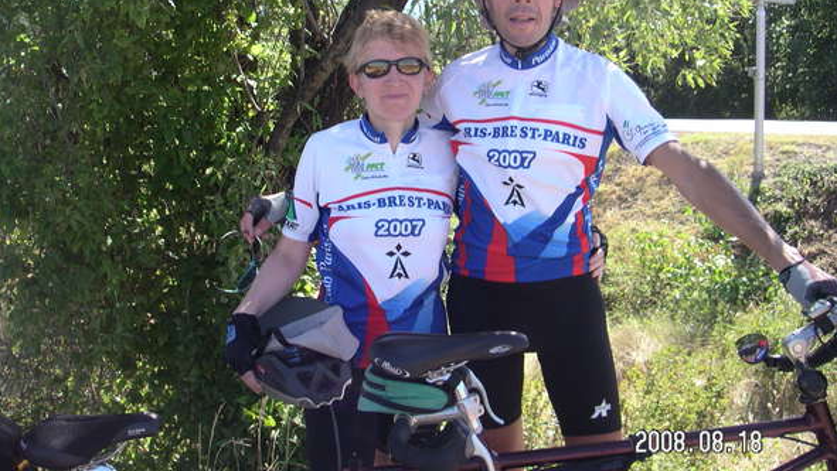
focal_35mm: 42
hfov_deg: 48.3
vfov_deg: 28.3
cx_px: 414
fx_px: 933
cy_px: 190
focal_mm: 6
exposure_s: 1/250
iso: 50
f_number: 2.8
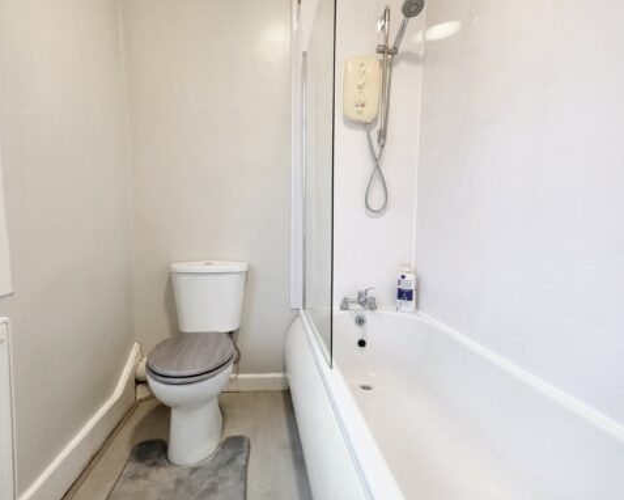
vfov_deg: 77.0
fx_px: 314
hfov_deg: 89.3
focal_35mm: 17
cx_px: 281
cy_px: 250
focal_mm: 10
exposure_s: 1/60
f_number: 4
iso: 640
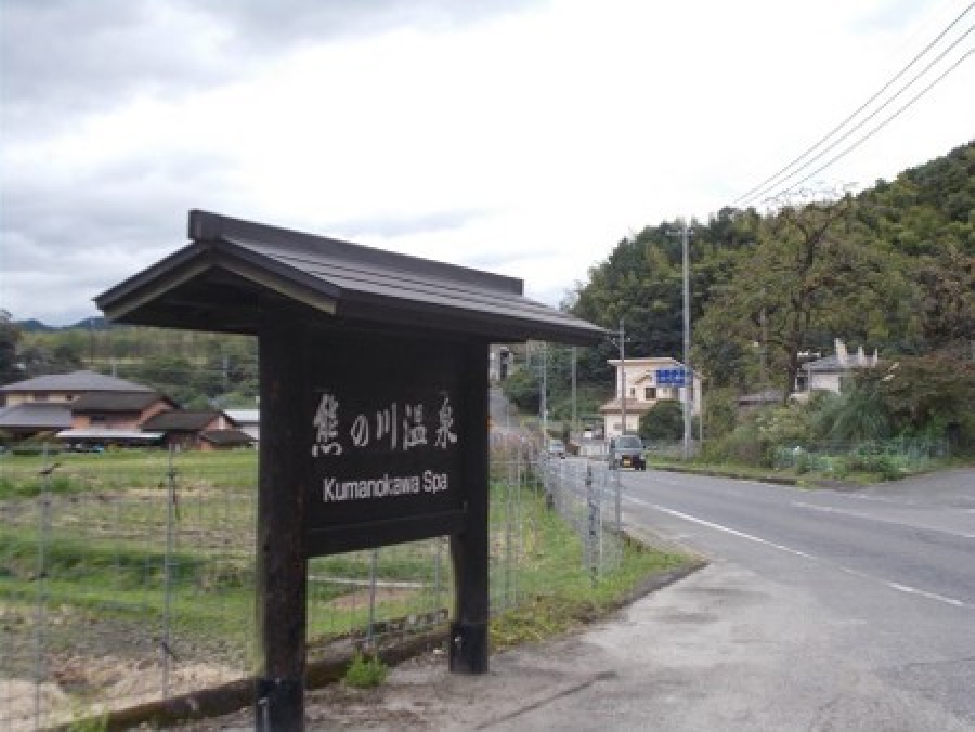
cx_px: 488
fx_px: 1409
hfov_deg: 38.2
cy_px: 366
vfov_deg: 29.1
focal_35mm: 50
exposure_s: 1/100
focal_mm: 9
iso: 80
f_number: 4.5
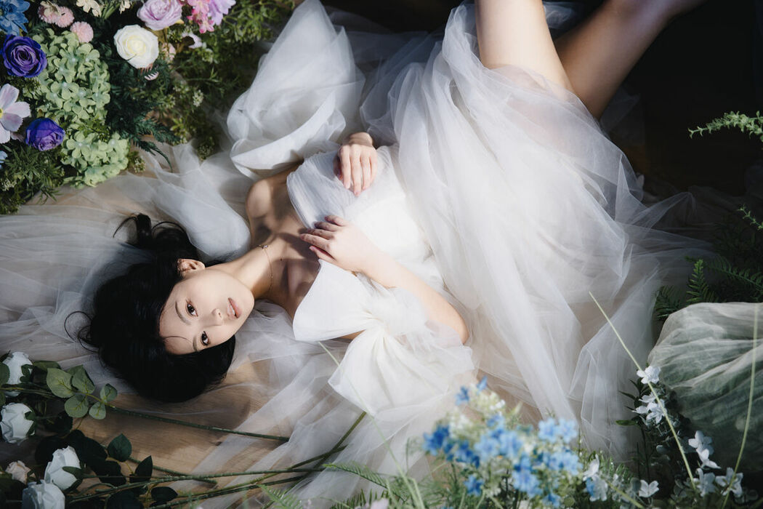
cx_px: 382
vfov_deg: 25.1
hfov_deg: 36.9
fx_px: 1144
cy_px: 254
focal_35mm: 54
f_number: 2.8
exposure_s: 1/125
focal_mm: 54
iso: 200
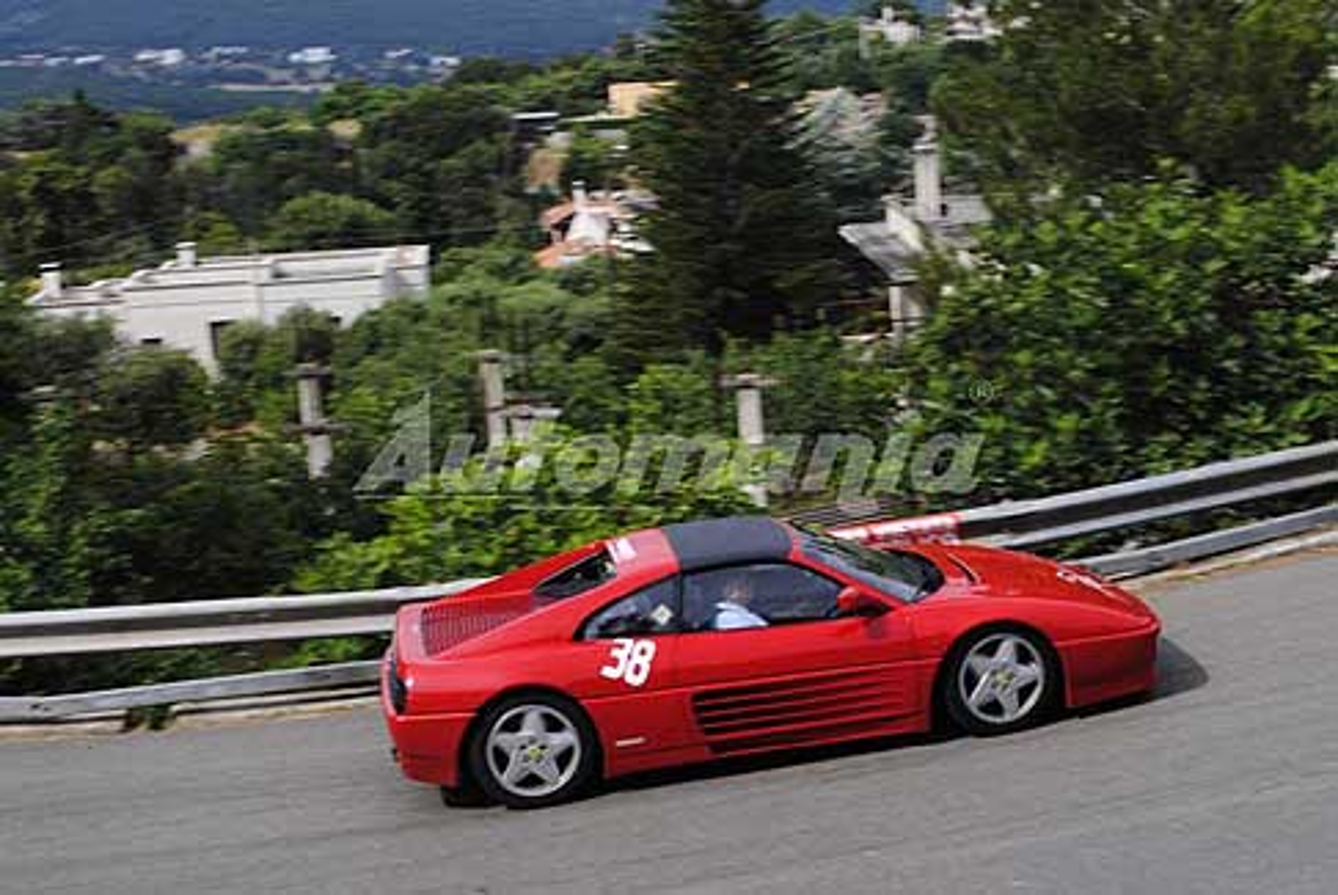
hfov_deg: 38.8
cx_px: 669
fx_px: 1897
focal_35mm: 51
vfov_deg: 26.5
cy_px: 448
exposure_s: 1/250
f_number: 8
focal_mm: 34
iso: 100
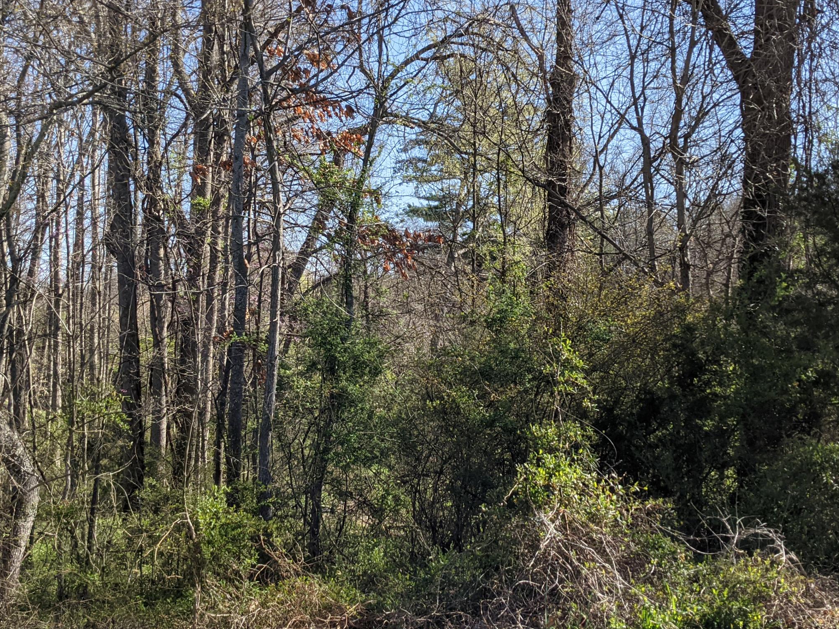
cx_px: 467
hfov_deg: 46.7
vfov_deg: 35.9
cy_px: 292
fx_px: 970
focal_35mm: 40
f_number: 1.73
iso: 59
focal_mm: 4.38
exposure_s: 1/1949
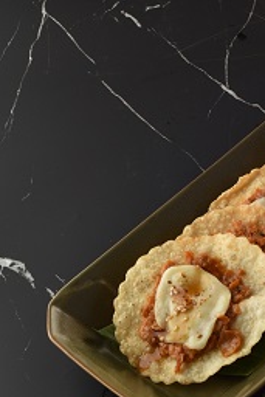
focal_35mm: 117
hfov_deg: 11.5
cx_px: 307
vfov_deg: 17.5
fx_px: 1290
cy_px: 217
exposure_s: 1/100
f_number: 13
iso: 400
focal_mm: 50
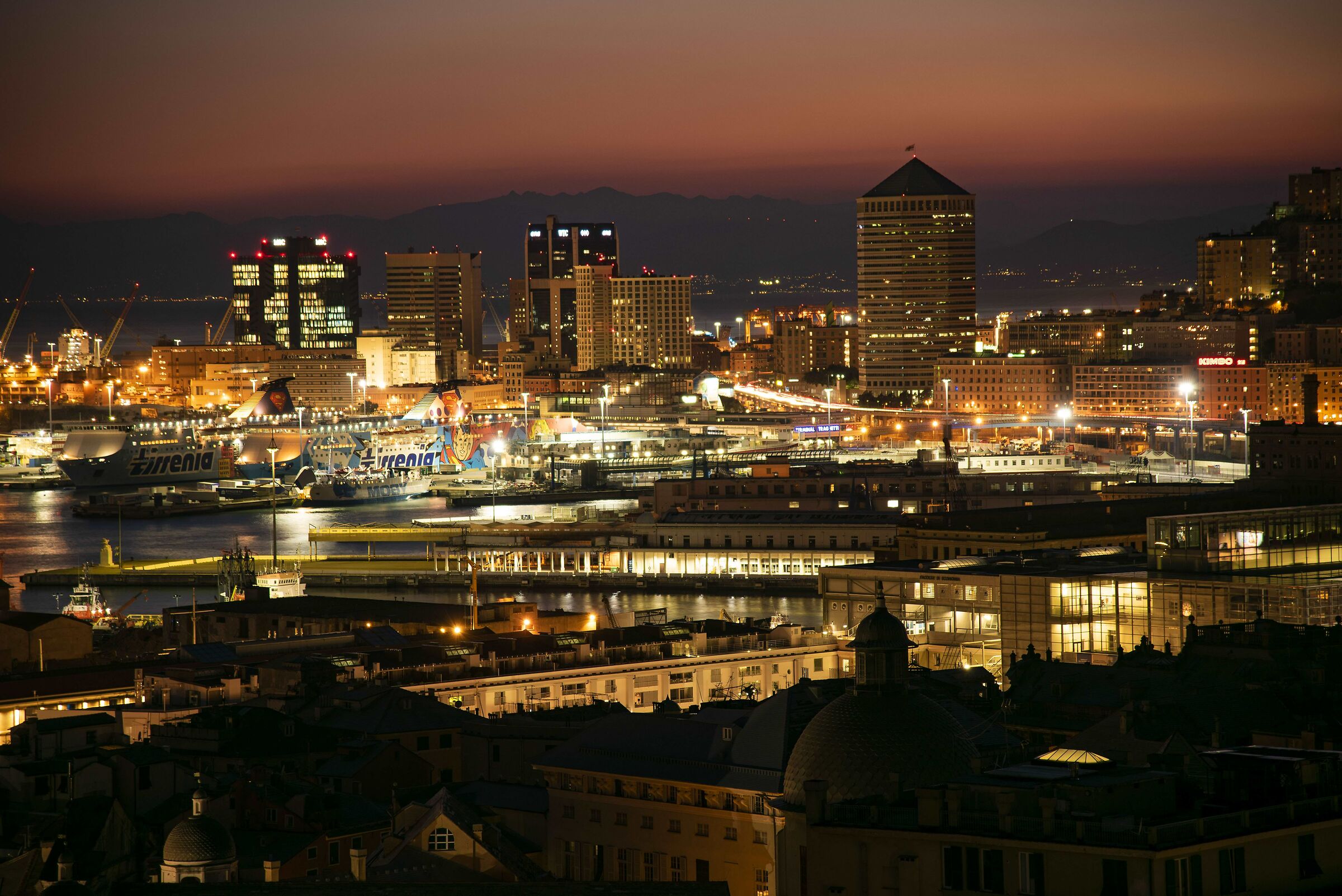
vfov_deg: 11.4
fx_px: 4475
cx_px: 671
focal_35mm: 120
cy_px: 448
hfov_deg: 17.1
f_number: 4
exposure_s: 1.6
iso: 100
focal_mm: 120
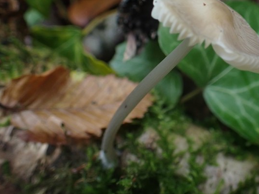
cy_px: 52
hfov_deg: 41.2
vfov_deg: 31.7
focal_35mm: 45
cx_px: 185
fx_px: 337
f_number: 2.3
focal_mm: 5.4
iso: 320
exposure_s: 1/125
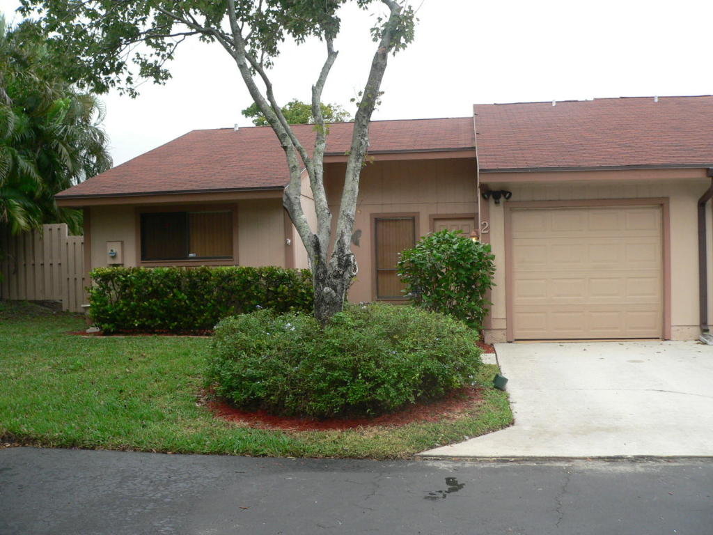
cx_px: 356
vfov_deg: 39.7
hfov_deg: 51.4
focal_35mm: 36
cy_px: 268
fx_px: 742
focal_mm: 6
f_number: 3.3
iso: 100
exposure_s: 1/250
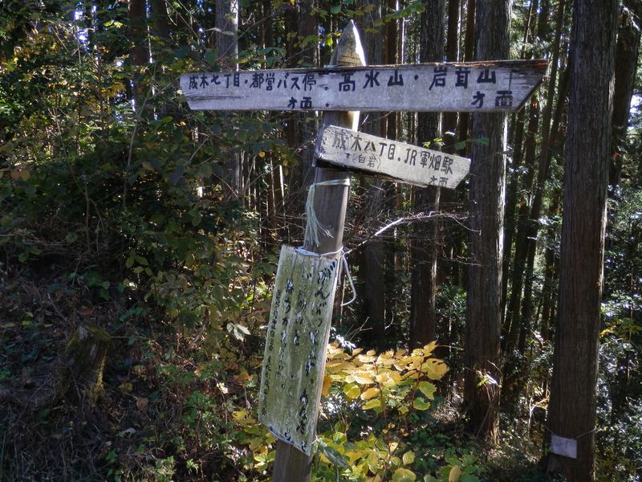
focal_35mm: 37
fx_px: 686
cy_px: 241
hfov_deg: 50.1
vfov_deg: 38.7
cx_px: 321
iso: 160
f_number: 3.6
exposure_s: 1/80
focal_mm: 6.6
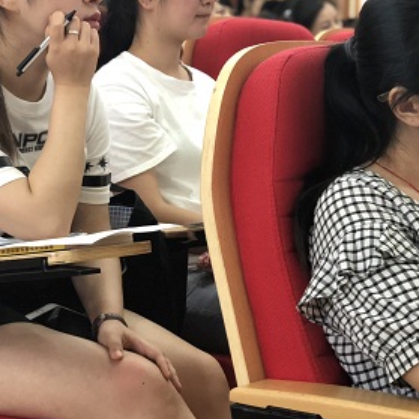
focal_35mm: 99
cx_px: 320
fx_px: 1356
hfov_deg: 17.5
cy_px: 90
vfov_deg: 17.4
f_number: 2.4
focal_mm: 6
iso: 125
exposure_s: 1/50
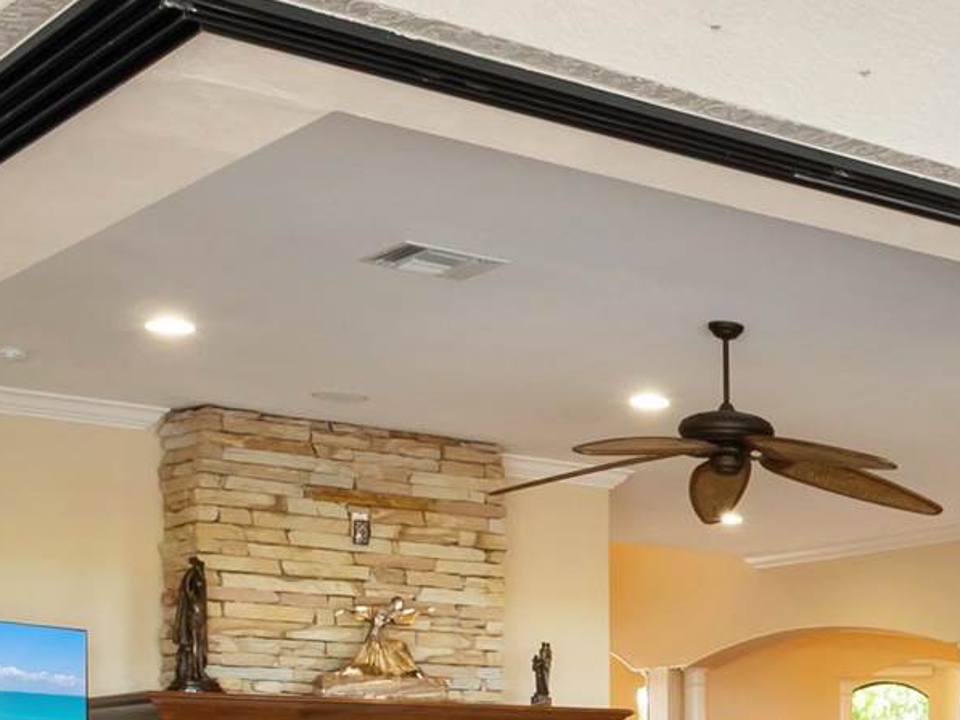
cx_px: 1303
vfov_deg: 19.5
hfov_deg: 23.4
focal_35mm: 72
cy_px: 820
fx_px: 1997
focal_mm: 7
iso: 200
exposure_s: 1/4
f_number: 7.1
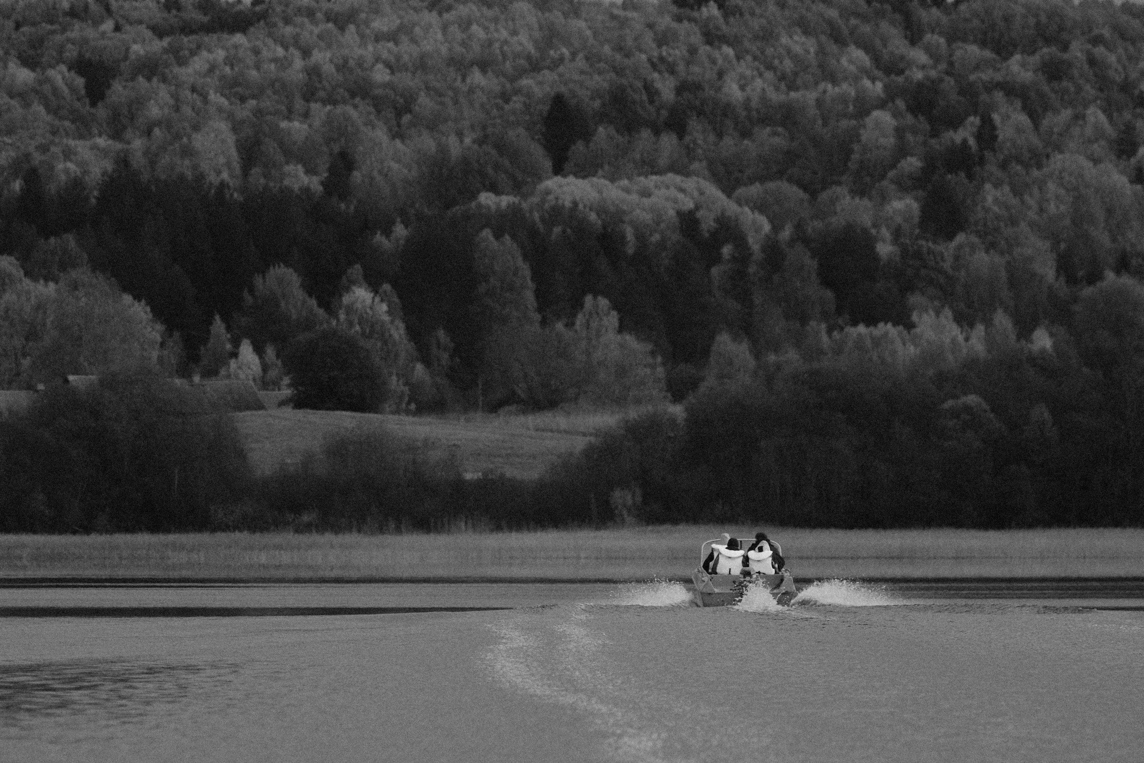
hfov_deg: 4.6
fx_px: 14300
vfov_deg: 3.1
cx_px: 572
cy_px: 382
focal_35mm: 450
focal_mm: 300
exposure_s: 1/1250
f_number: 5.6
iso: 640
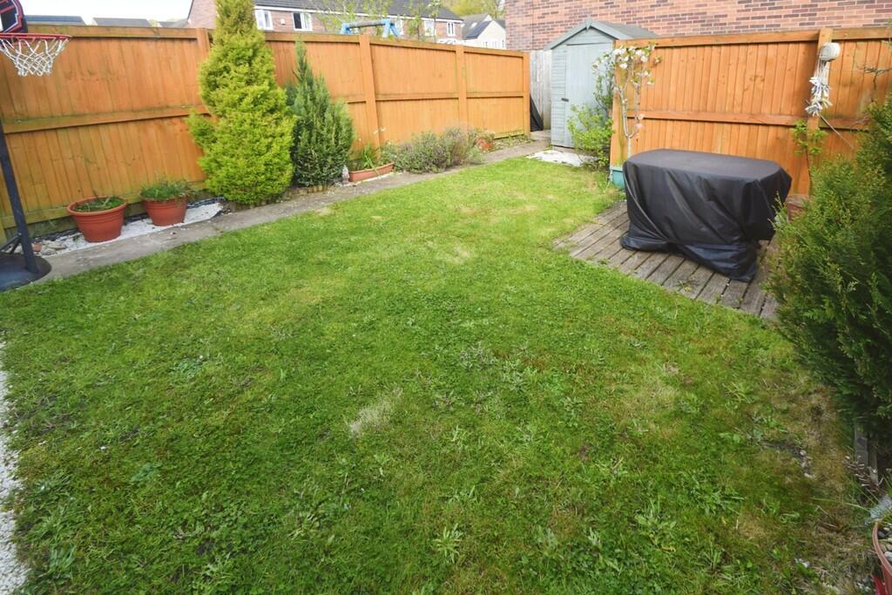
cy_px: 298
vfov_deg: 77.3
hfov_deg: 100.4
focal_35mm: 15
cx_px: 446
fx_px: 372
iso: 200
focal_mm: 10
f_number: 6.3
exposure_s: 1/200
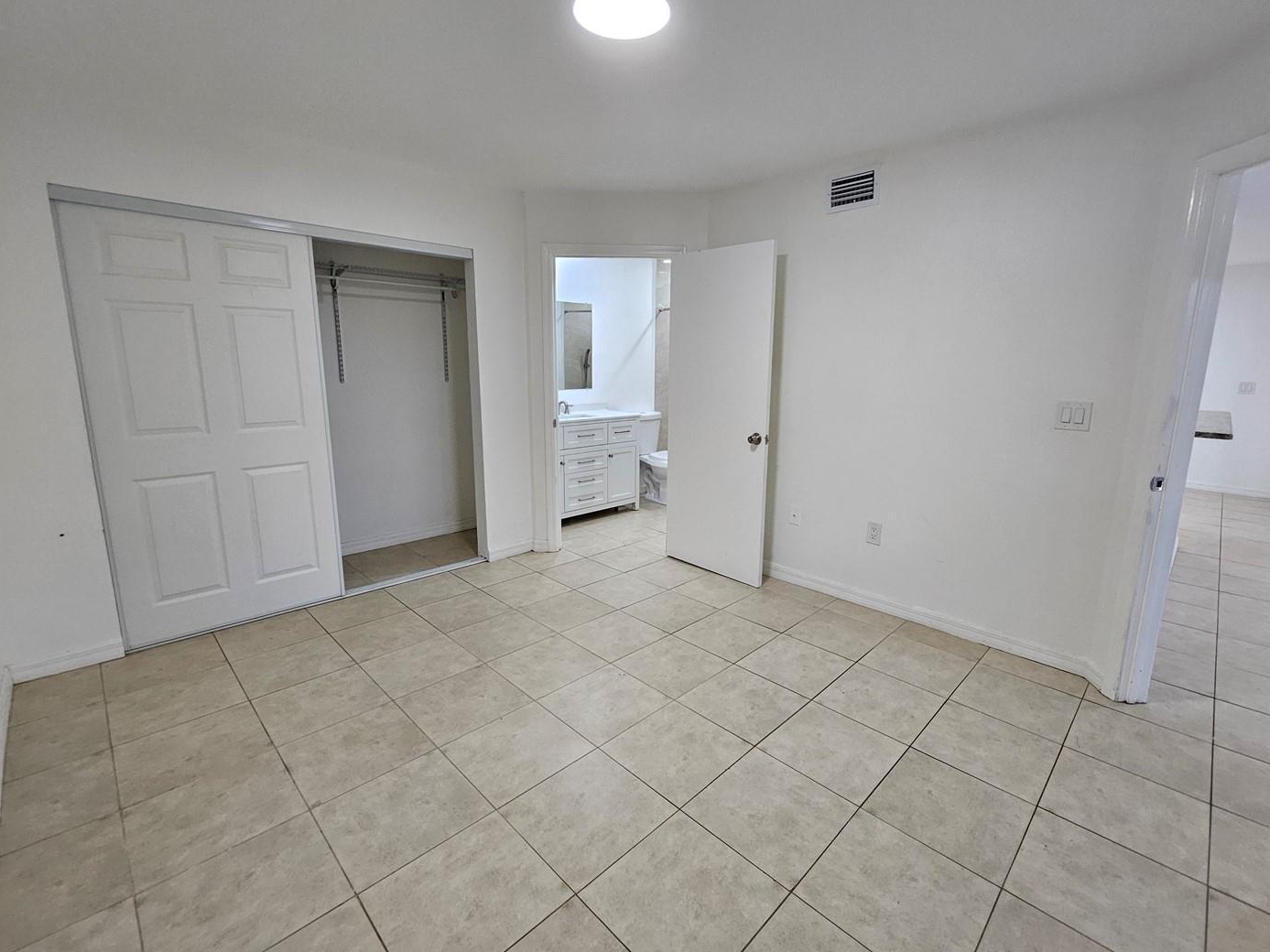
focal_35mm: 15
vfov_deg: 81.7
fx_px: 550
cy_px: 476
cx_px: 676
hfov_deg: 98.0
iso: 125
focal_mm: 1.74
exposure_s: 1/60
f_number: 2.2
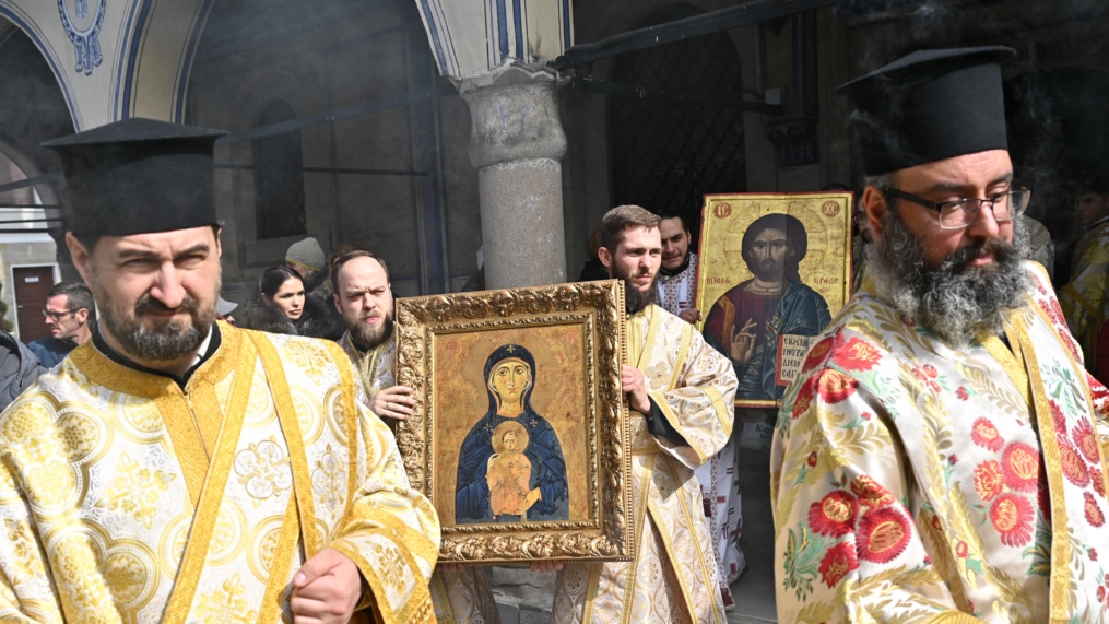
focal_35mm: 38
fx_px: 1117
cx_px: 556
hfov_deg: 52.8
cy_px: 368
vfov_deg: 31.1
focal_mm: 36
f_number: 6.3
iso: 140
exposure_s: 1/640
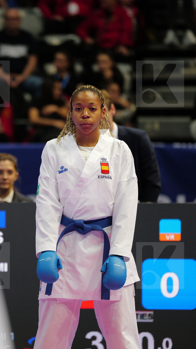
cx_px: -14
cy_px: 175
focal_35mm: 316
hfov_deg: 3.8
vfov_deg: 6.8
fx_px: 2919
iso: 2000
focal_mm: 200
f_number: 2.8
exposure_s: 1/1000
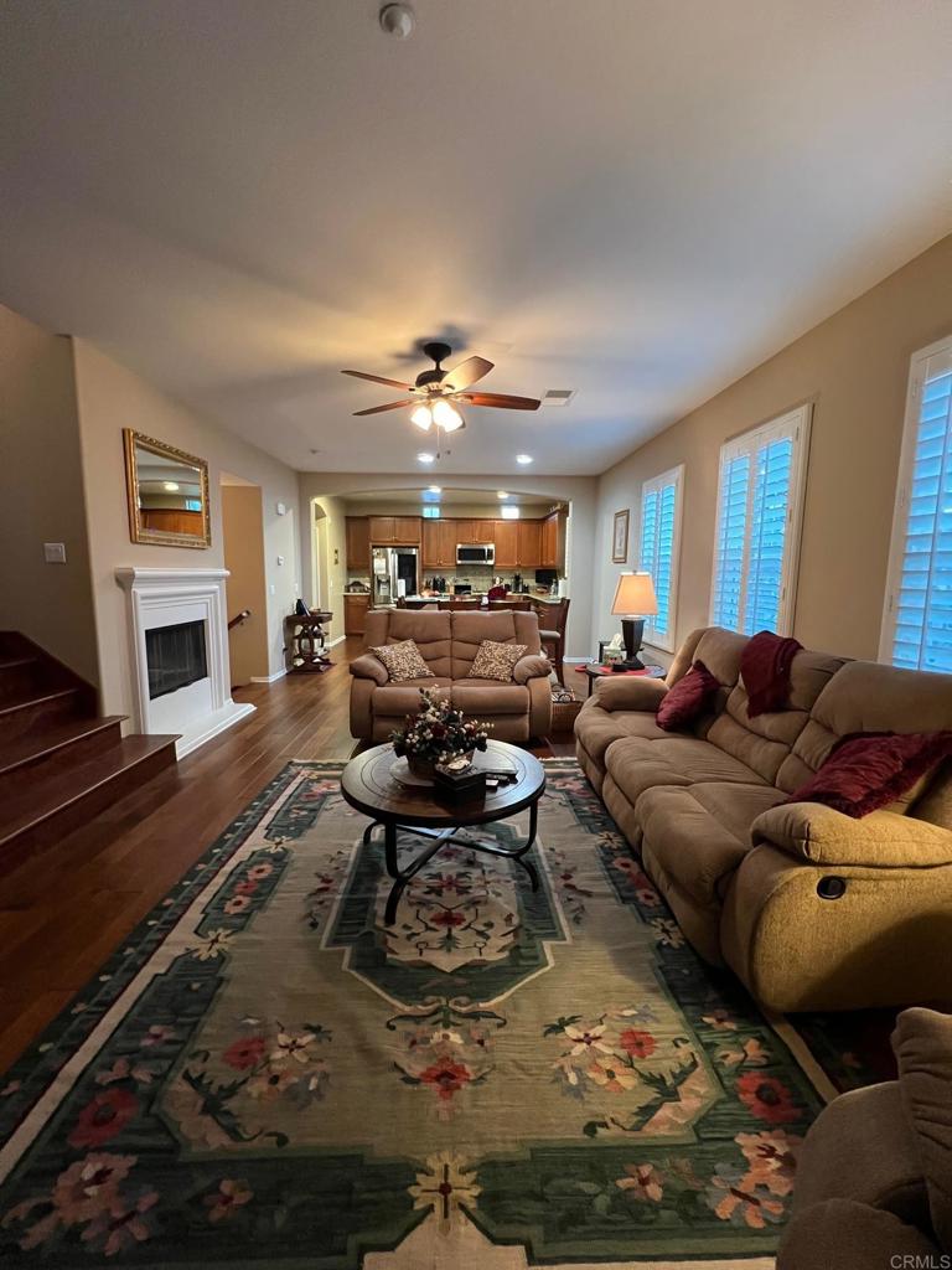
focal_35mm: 13
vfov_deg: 106.2
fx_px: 477
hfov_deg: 89.9
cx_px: 476
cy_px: 635
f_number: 1.8
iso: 800
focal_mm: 1.57
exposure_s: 1/60
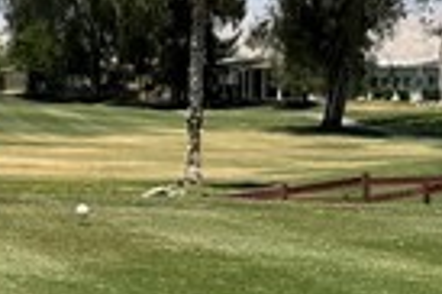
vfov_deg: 7.3
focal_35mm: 187
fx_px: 2293
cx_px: 3
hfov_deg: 10.9
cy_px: -32
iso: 80
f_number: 1.78
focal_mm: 6.76
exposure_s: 1/5348
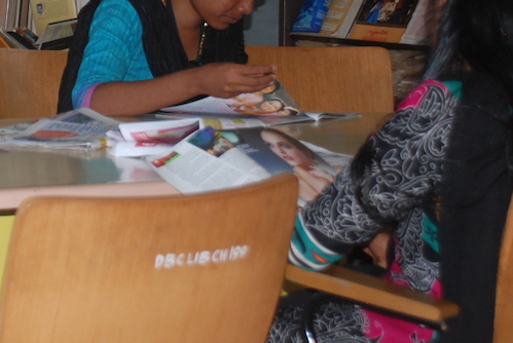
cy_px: -34
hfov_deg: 13.1
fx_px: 2197
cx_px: -56
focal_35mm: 154
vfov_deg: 8.9
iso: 320
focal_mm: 40
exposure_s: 1/30
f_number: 4.5
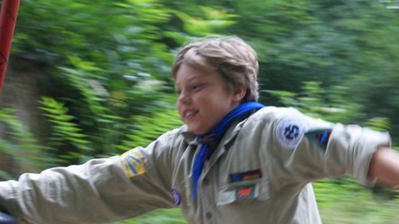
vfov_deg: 12.7
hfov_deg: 22.5
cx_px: 222
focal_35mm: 95
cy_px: 167
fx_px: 1002
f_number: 5.6
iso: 800
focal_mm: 45
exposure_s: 1/80
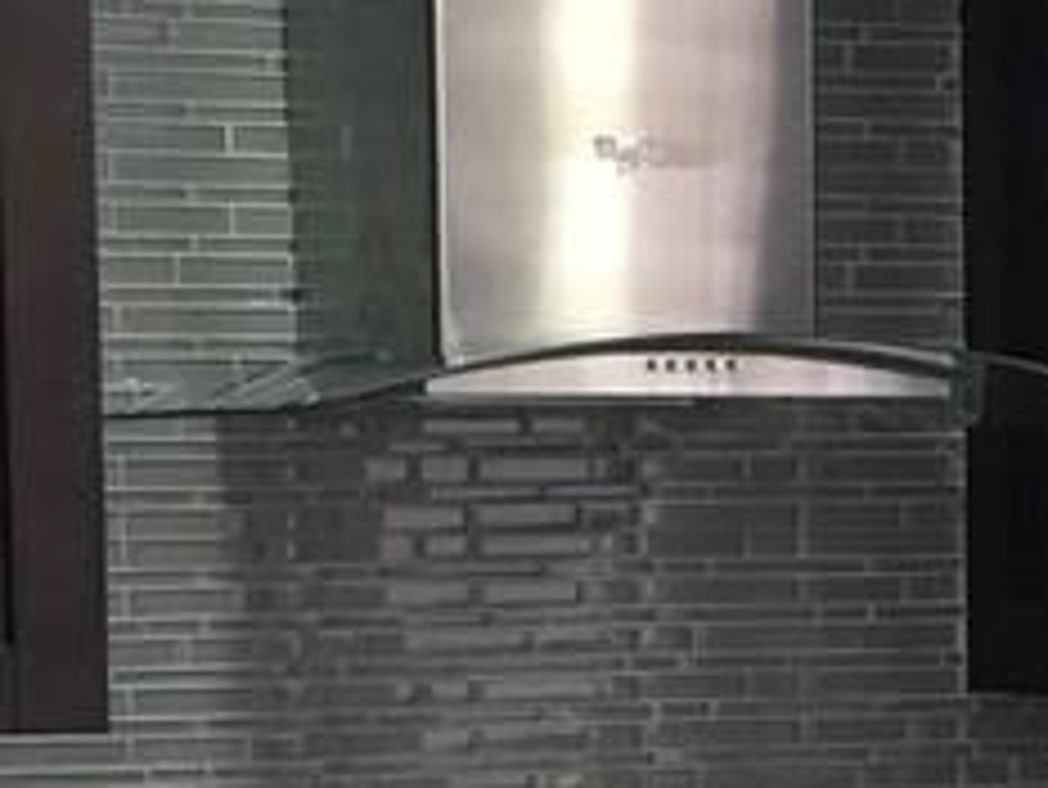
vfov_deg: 7.3
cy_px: 1387
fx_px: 6028
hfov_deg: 9.8
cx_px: 1115
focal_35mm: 199
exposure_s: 1/30
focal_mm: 4.15
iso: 80
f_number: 2.2
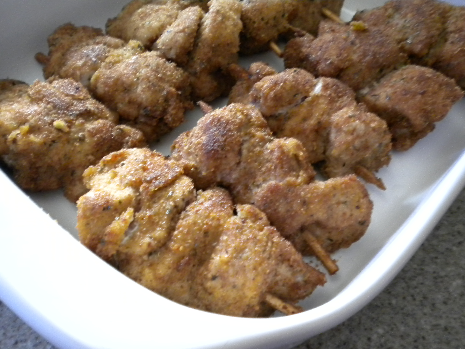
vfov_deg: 40.7
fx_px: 470
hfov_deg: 52.6
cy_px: 174
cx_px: 232
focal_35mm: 35
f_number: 3.1
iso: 400
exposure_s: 1/17.6
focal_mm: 6.3
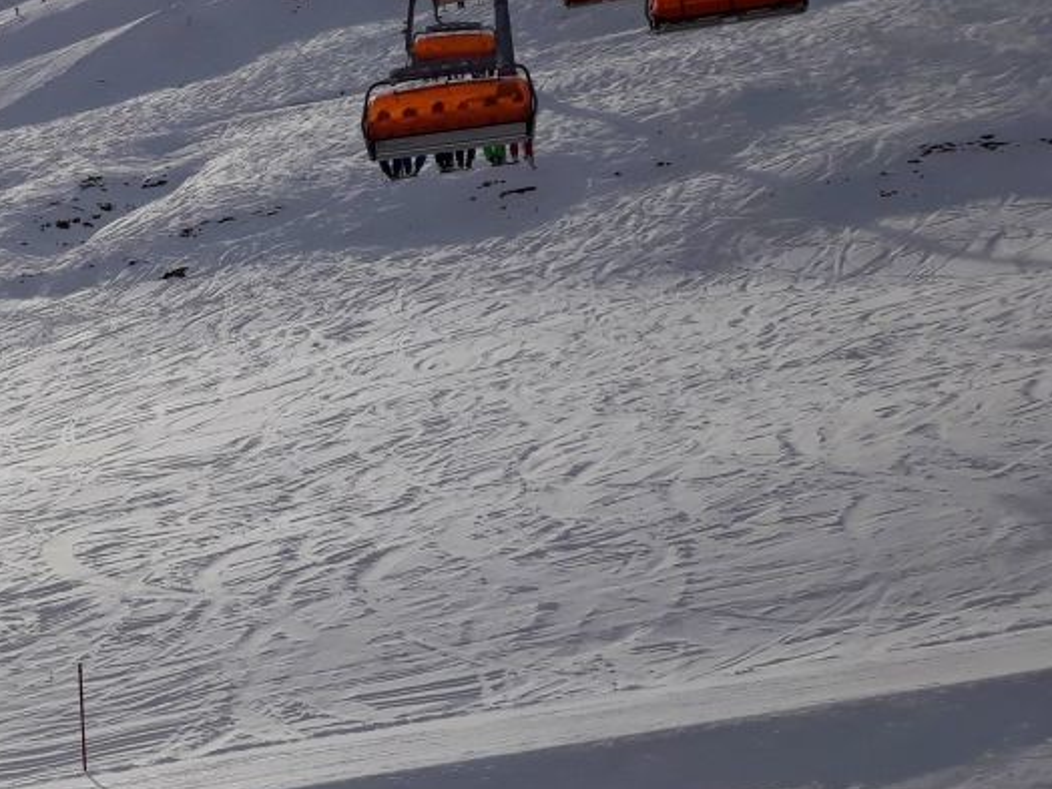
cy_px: 572
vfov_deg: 22.1
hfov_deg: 26.5
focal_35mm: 66
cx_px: -169
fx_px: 2006
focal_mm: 3.71
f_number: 1.7
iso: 40
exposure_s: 1/8850
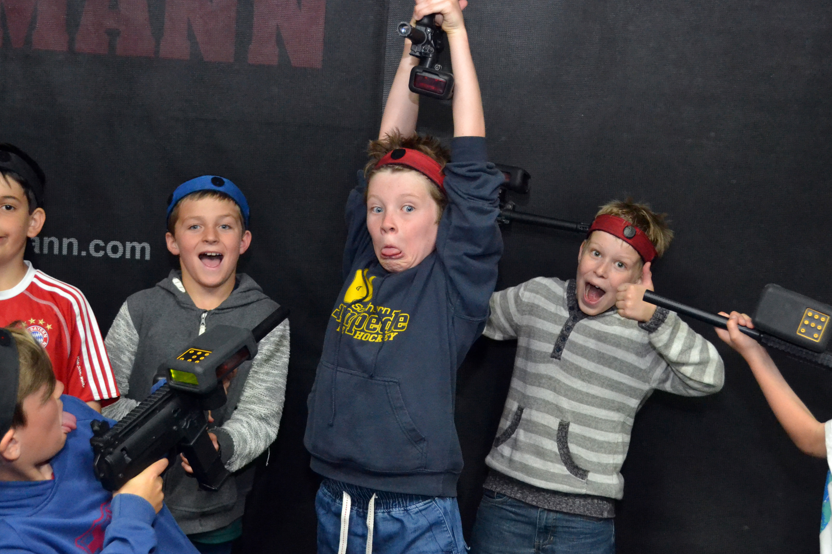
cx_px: 423
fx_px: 1387
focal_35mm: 60
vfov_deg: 22.6
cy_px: 328
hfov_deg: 33.4
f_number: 4.5
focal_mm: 30
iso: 3200
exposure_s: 1/60
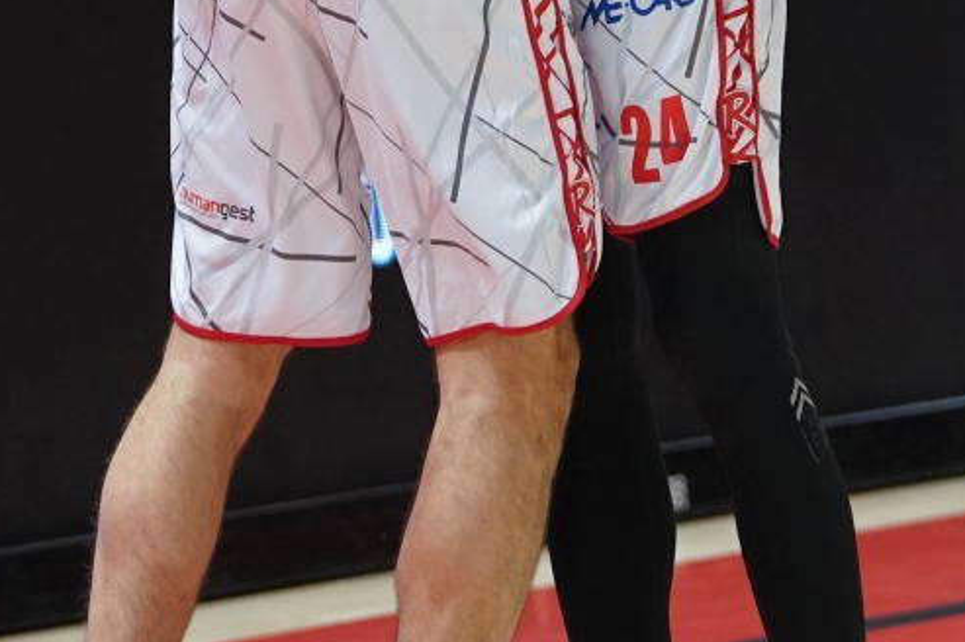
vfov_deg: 2.2
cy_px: -78
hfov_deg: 3.4
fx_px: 16447
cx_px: 517
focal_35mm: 614
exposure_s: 1/1250
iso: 3200
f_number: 3.5
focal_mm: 168
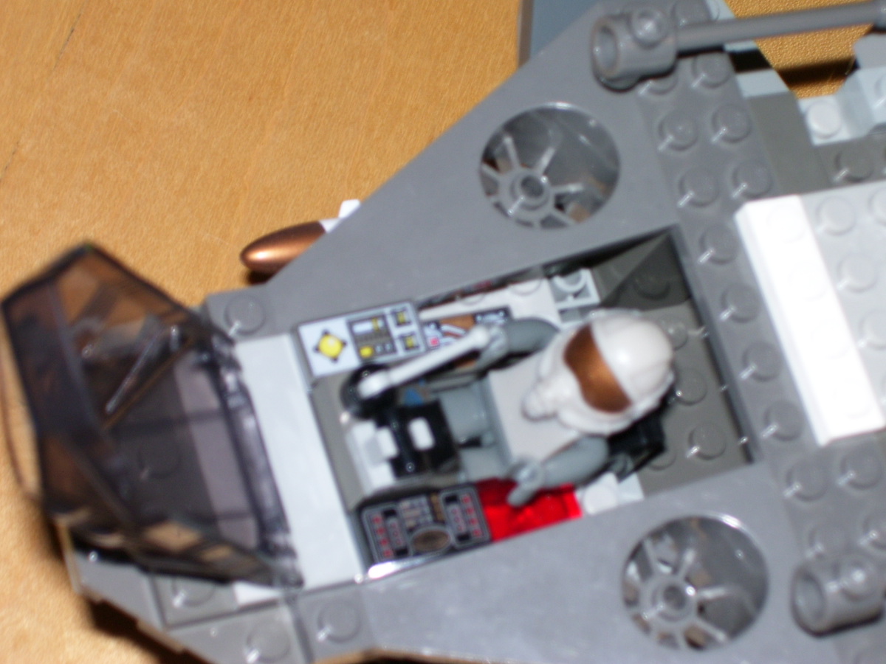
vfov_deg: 13.7
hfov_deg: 18.2
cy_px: 332
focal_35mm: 108
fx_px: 2764
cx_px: 443
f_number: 4.6
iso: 80
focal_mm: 18
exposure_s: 1/90
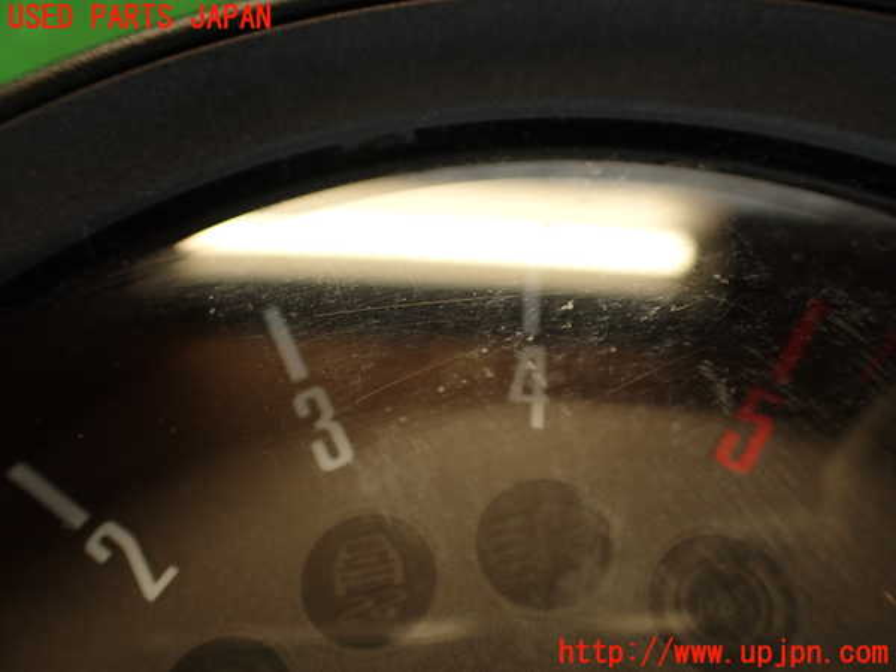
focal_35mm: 32
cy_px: 336
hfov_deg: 56.8
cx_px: 448
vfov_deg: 44.2
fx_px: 828
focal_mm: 5.79
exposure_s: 1/50
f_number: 2.4
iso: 200
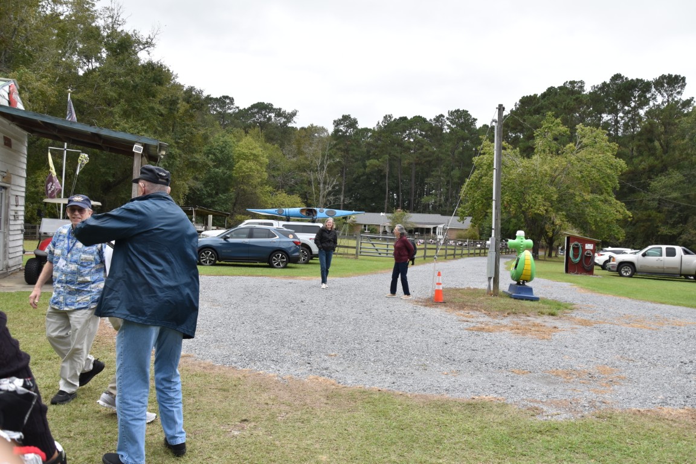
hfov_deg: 67.4
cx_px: 348
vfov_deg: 47.9
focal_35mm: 27
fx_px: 522
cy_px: 232
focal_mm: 18
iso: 220
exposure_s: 1/250
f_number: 8
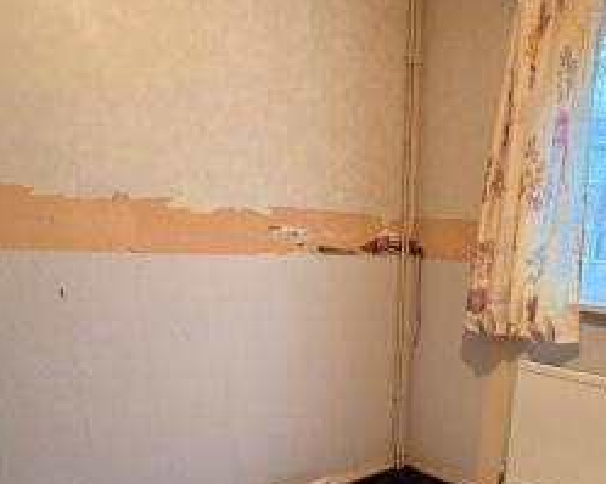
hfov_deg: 53.9
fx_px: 574
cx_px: 432
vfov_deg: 40.2
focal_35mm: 32
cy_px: 483
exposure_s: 1/50
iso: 320
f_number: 2.2
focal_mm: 2.22
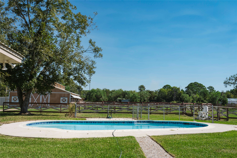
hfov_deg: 54.4
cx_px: 118
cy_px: 79
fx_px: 230
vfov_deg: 37.9
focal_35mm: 35
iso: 160
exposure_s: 1/250
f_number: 10
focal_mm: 35
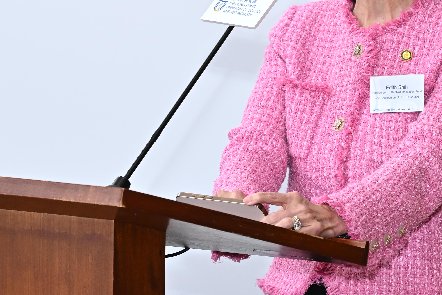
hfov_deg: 9.0
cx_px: 111
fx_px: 2799
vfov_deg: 6.0
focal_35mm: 228
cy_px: -3
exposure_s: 1/200
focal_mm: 84
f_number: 5.6
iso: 1600
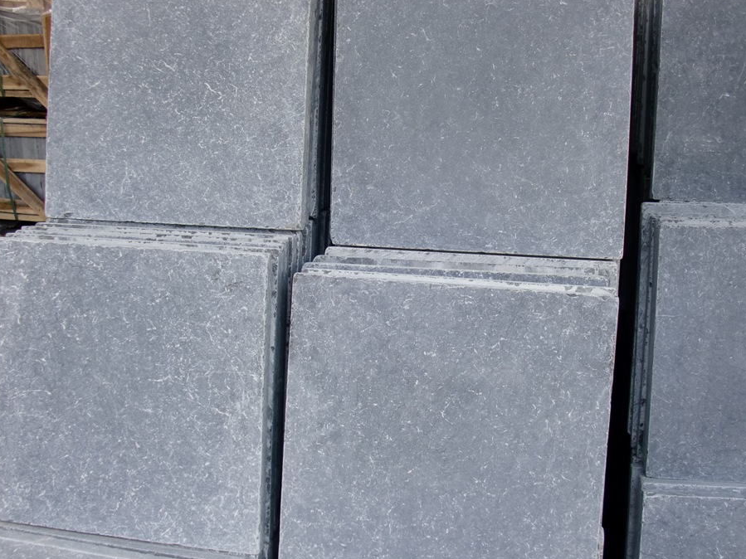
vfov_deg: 35.1
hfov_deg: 45.7
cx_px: 404
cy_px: 263
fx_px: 883
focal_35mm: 41
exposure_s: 1/80
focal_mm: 6.3
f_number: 2.8
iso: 64
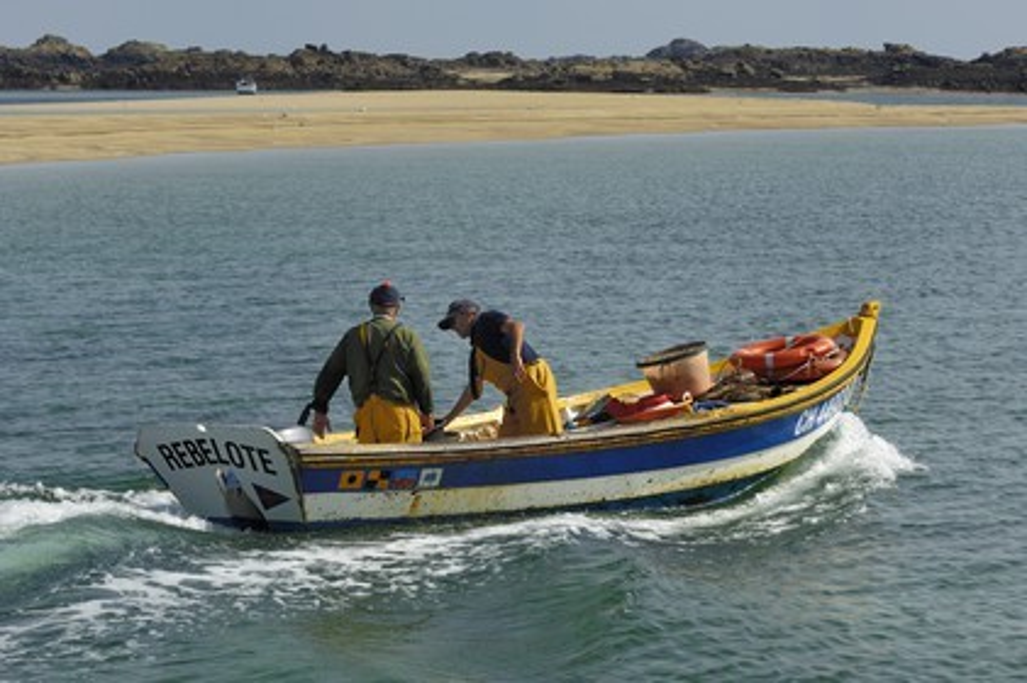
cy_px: 342
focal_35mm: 129
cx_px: 514
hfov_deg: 15.9
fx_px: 3677
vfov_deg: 10.6
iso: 100
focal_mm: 86
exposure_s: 1/320
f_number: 7.6
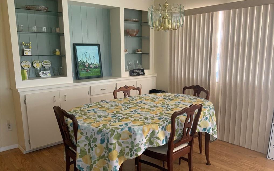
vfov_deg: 40.6
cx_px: 138
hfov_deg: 61.2
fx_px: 232
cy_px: 93
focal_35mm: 31
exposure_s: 1/60
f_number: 1.8
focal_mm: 3
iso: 160
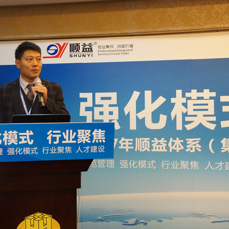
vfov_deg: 27.7
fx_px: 464
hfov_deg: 27.6
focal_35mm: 62
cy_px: 114
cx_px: 79
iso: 800
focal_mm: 32
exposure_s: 1/20
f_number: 5.6
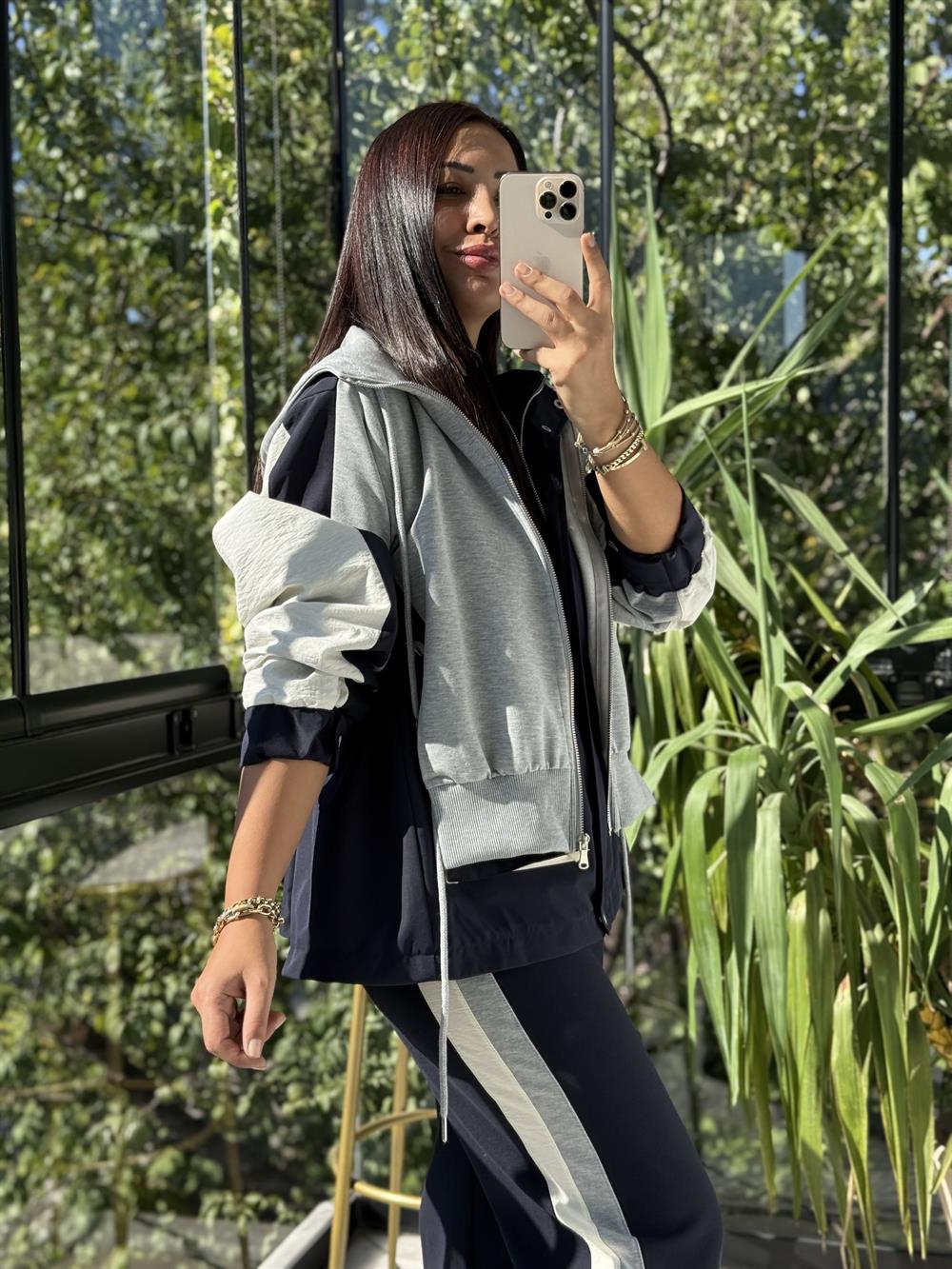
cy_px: 634
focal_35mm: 48
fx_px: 1760
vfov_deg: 39.7
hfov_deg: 30.3
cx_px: 476
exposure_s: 1/819
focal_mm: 6.76
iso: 80
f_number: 1.78
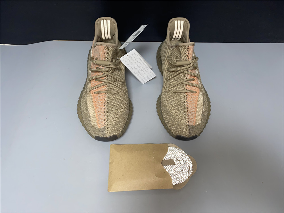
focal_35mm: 26
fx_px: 213
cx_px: 142
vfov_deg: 53.1
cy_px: 106
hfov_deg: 67.3
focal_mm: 4.25
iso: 50
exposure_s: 1/17
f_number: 1.8
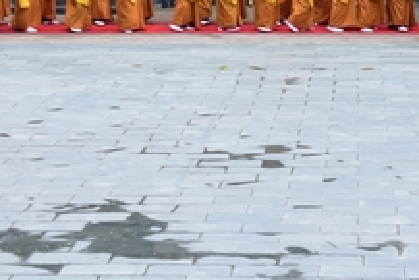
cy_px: 27
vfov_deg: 10.4
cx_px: 286
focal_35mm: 132
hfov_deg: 15.5
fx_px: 1537
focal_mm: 44
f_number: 4
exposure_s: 1/60
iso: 160
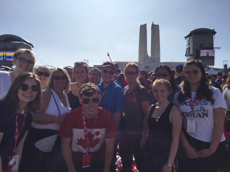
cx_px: 115
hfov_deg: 61.7
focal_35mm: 29
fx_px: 193
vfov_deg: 48.2
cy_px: 86
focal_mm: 4.15
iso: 32
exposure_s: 1/3049
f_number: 2.2
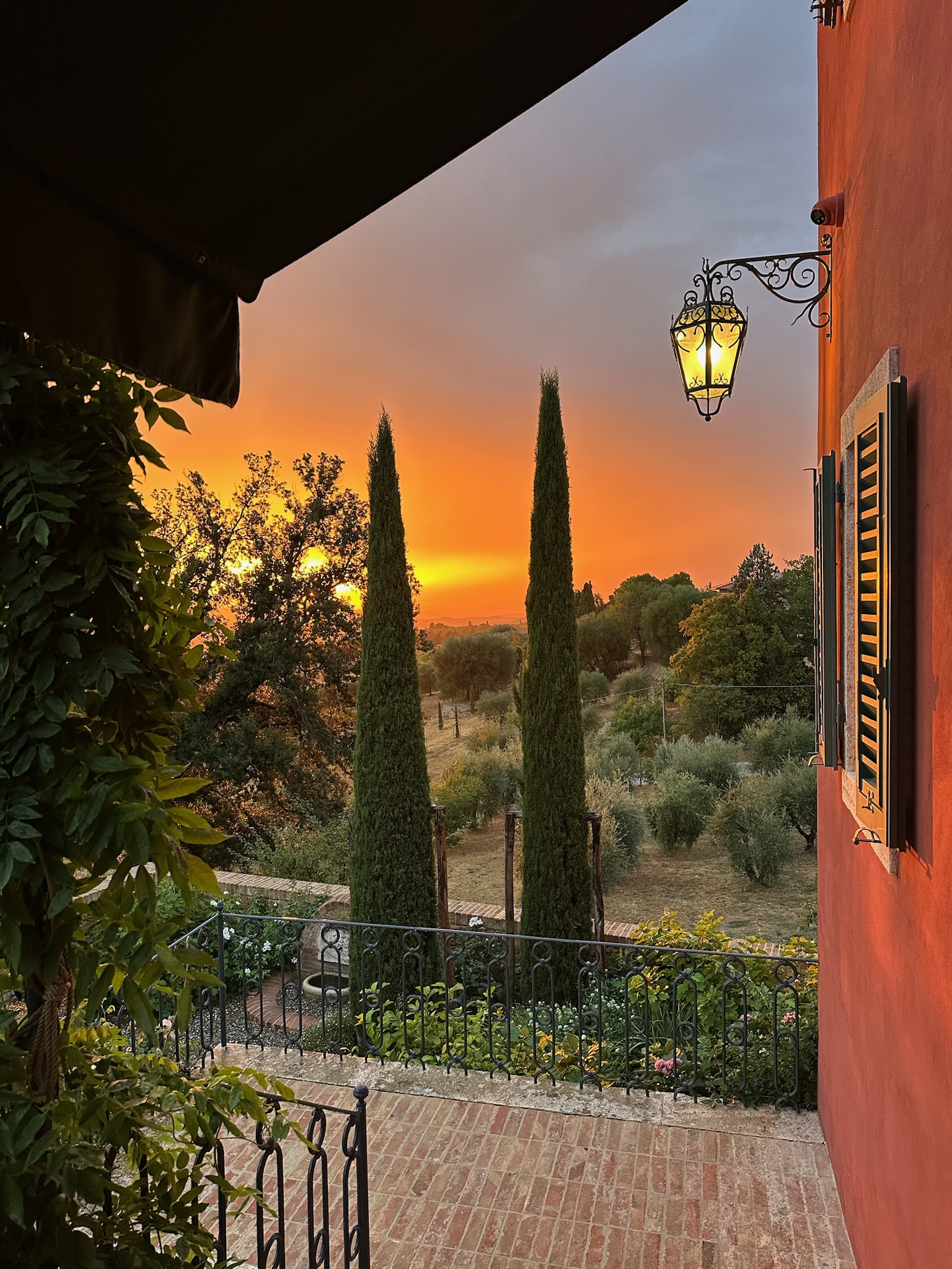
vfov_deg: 71.6
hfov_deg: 56.8
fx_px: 880
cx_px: 476
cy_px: 634
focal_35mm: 24
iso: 250
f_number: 1.78
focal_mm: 6.86
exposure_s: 1/121
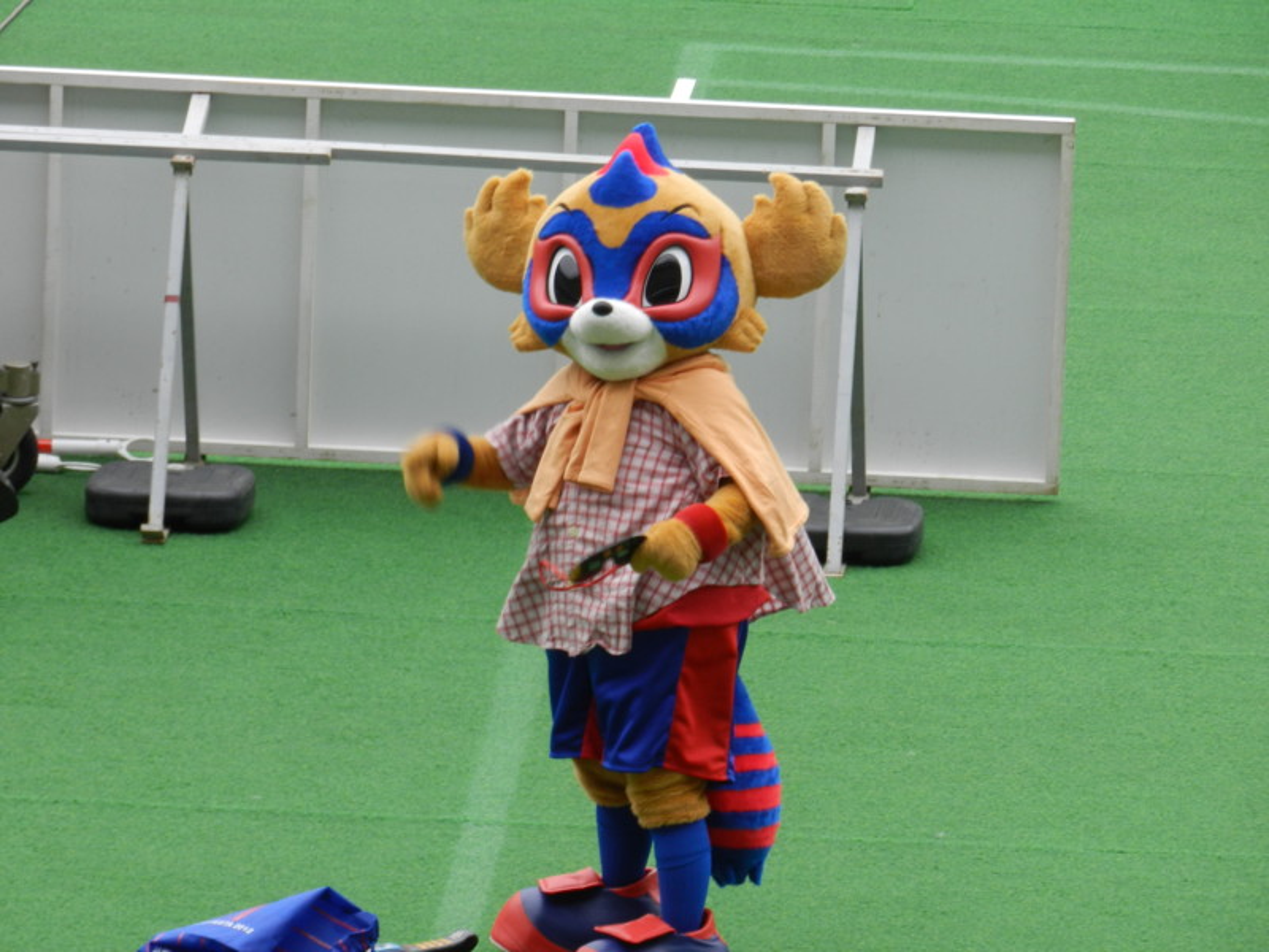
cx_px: 634
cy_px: 476
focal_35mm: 403
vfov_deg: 3.7
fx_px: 14774
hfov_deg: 4.9
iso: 160
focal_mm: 71.7
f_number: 5.6
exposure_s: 1/125
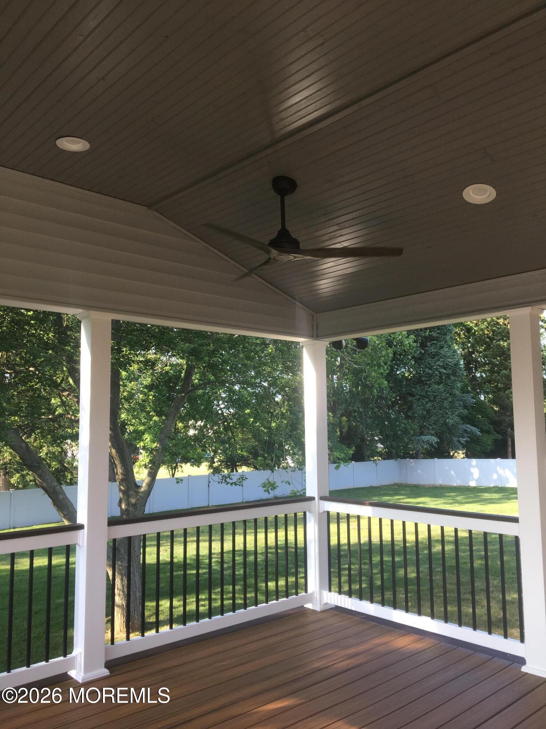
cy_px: 364
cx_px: 273
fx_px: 610
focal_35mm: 29
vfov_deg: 61.7
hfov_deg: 48.2
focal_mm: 4.15
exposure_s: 1/144
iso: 25
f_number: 2.2
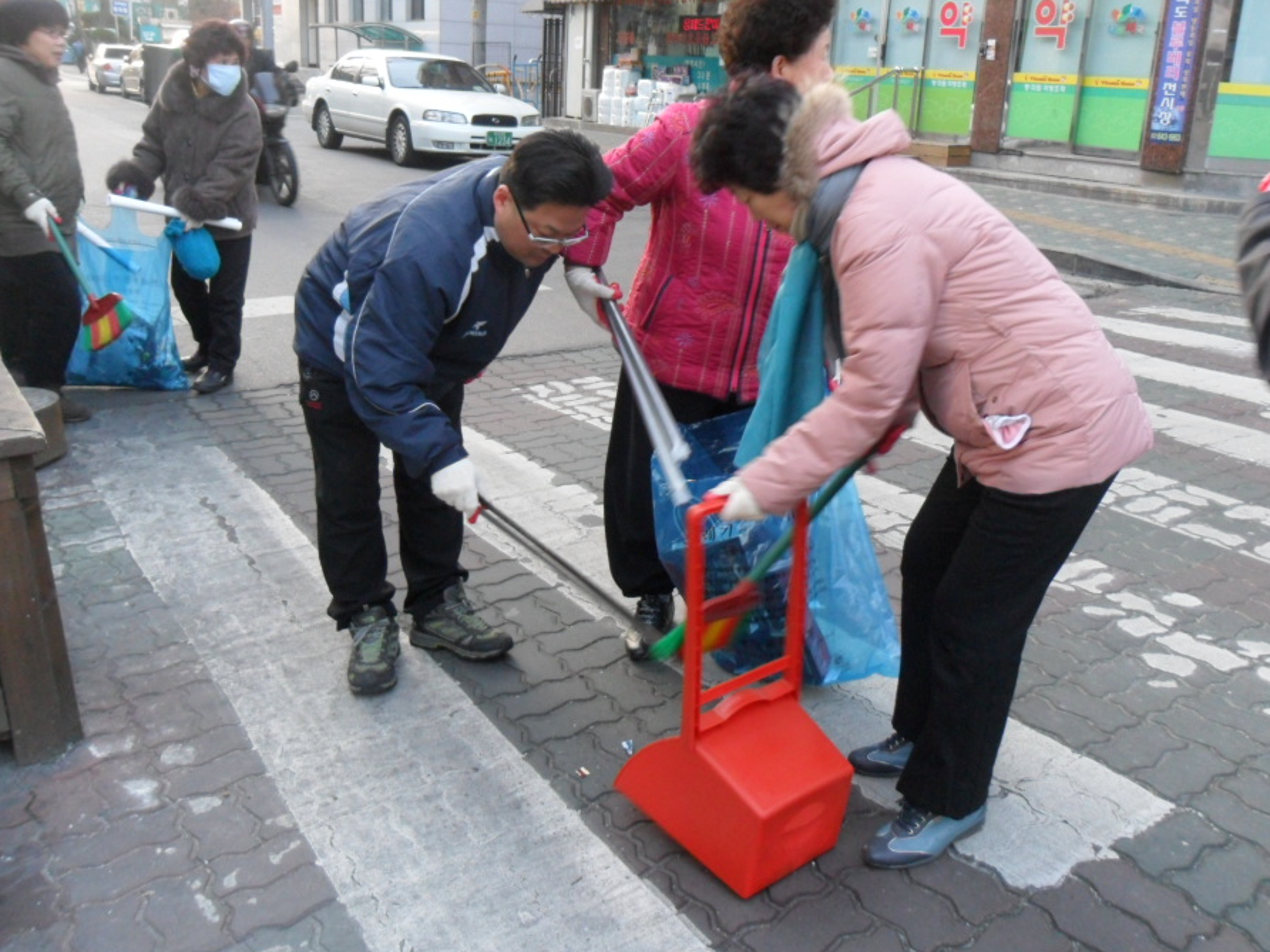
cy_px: 408
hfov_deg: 58.3
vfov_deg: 45.3
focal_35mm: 31
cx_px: 681
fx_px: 1137
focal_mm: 4.9
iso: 160
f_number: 3.5
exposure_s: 1/30
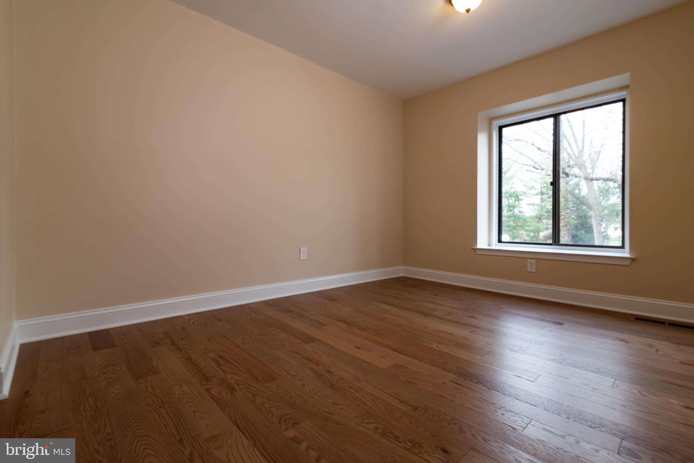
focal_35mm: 16
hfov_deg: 96.7
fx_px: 309
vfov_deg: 73.8
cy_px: 232
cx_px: 347
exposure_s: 1/60
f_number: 11
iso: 1000
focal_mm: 16
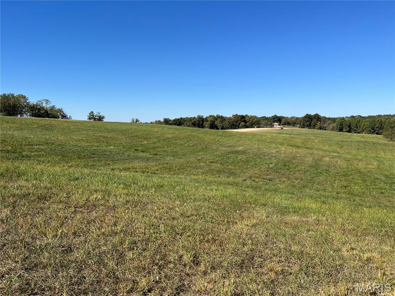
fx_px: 297
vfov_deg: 53.1
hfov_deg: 67.3
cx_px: 198
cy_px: 148
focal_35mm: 26
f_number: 1.6
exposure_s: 1/3745
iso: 50
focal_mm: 5.1
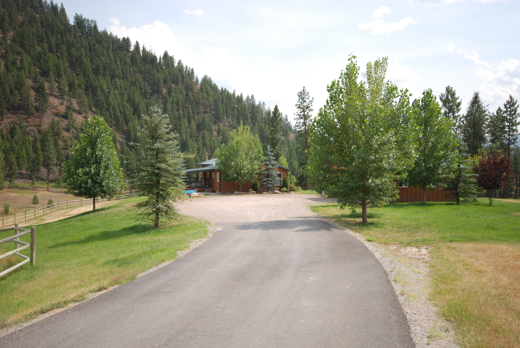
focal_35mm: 30
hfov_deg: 61.9
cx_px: 260
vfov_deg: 43.7
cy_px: 174
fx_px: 434
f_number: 6.3
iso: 100
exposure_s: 1/200
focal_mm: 20
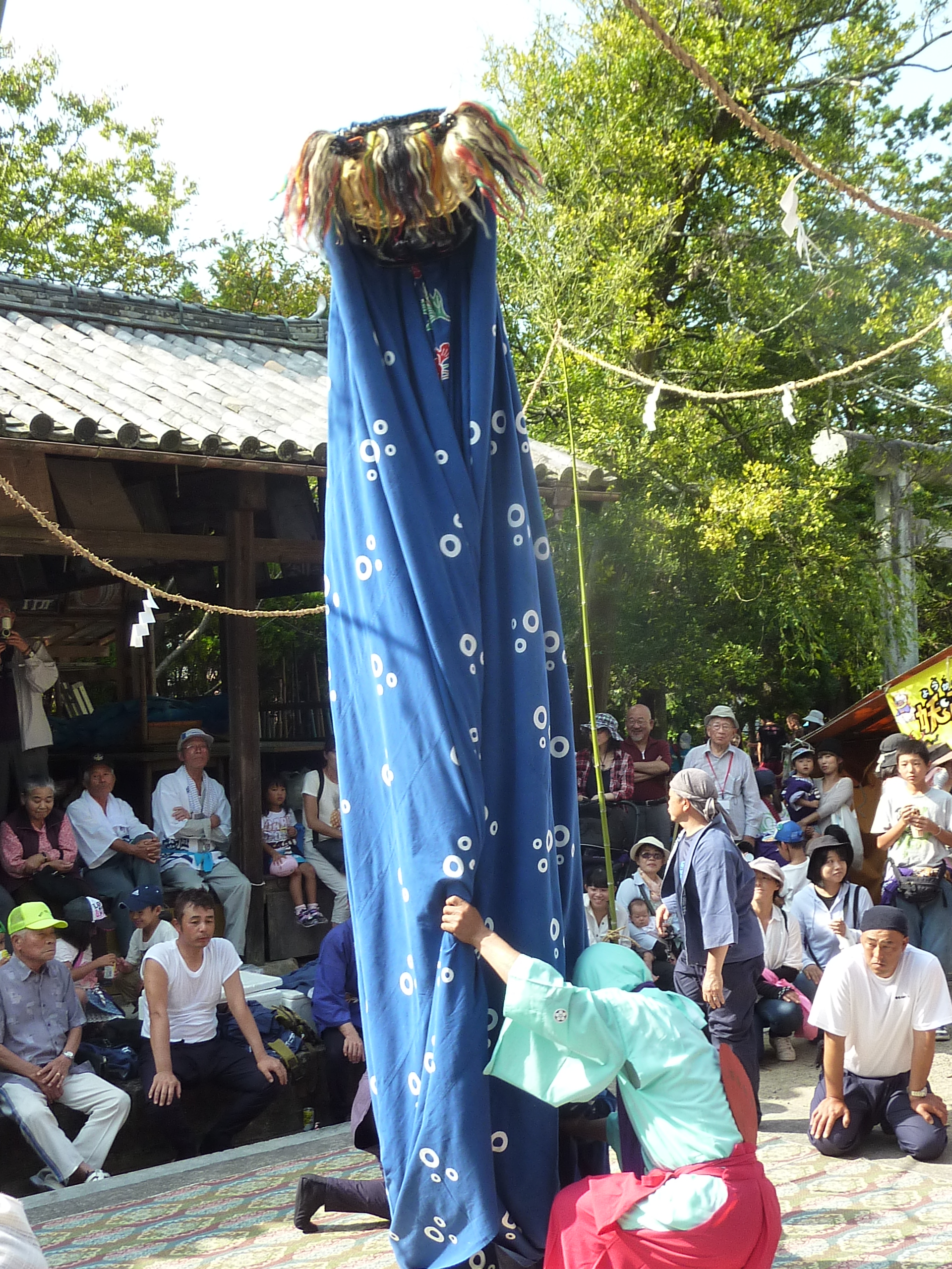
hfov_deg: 35.1
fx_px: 1503
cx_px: 476
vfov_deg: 45.8
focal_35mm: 41
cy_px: 634
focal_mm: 4.7
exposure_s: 1/200
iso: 125
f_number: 4
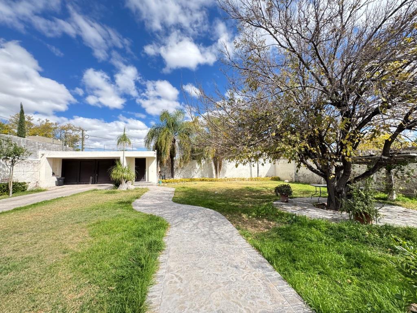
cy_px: 156
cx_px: 208
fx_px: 169
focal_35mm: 14
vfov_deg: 85.7
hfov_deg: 102.1
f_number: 2.2
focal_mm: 2.22
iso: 40
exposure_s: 1/518
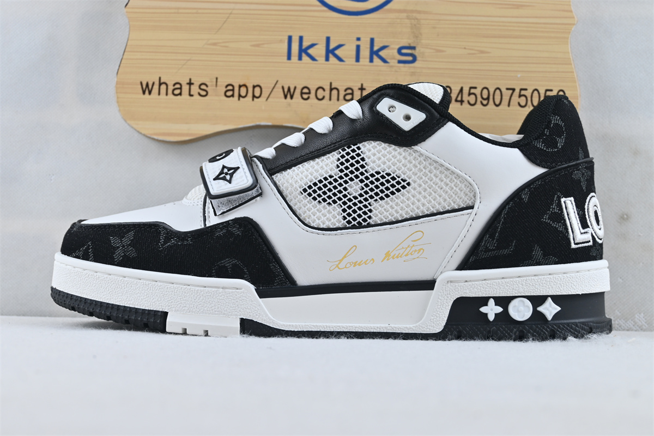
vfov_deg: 25.1
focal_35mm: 54
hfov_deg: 36.9
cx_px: 327
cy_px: 218
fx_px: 981
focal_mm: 36
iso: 100
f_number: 5.3
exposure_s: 1/40
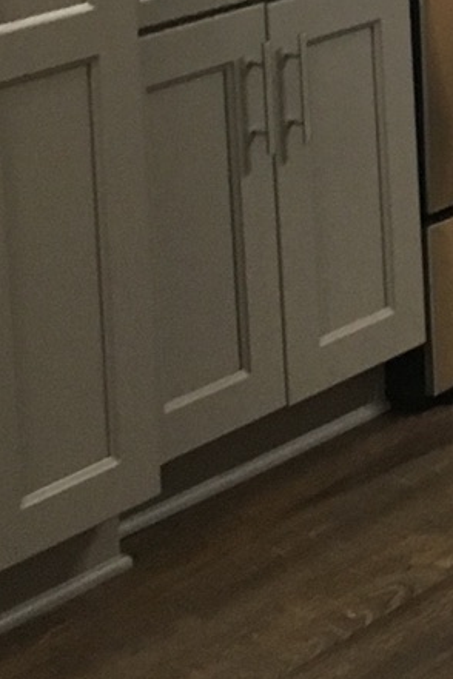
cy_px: -226
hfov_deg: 9.3
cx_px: 826
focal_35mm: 140
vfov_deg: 14.0
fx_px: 2642
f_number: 2.2
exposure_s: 1/30
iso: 125
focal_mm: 4.15
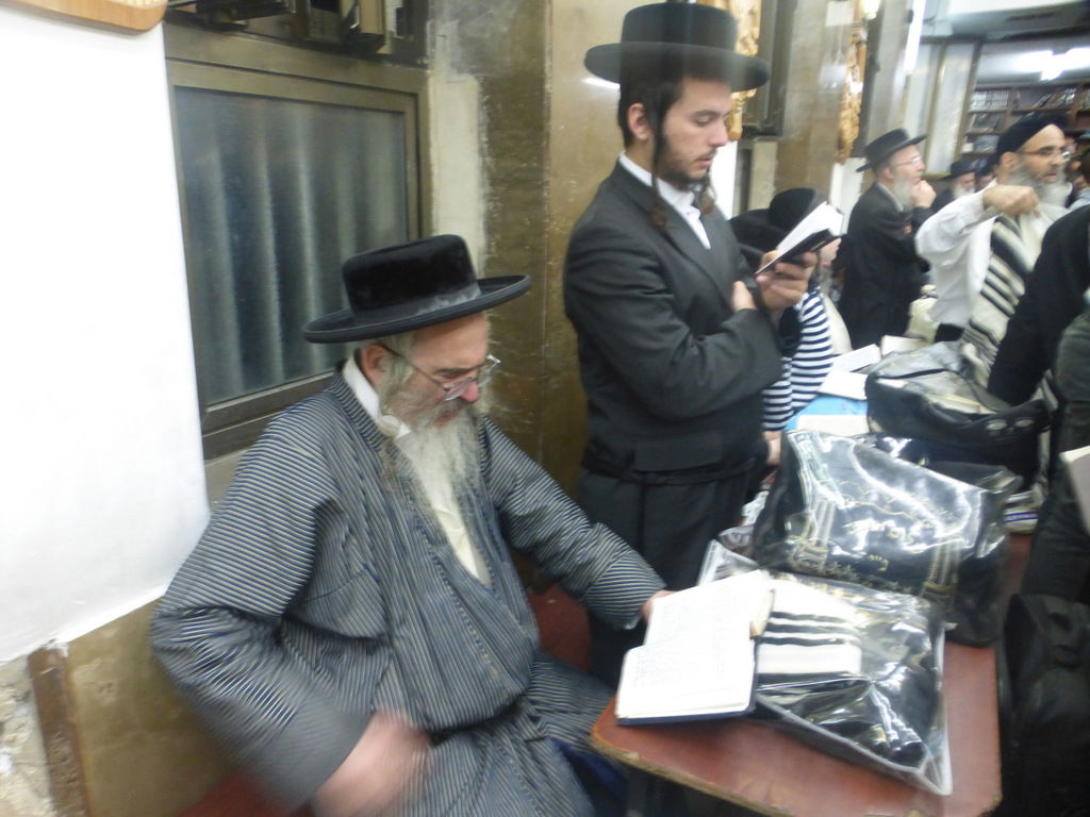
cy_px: 408
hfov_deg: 69.4
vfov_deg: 54.9
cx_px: 545
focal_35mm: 25
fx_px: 787
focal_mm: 4.3
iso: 400
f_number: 3.3
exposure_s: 1/20
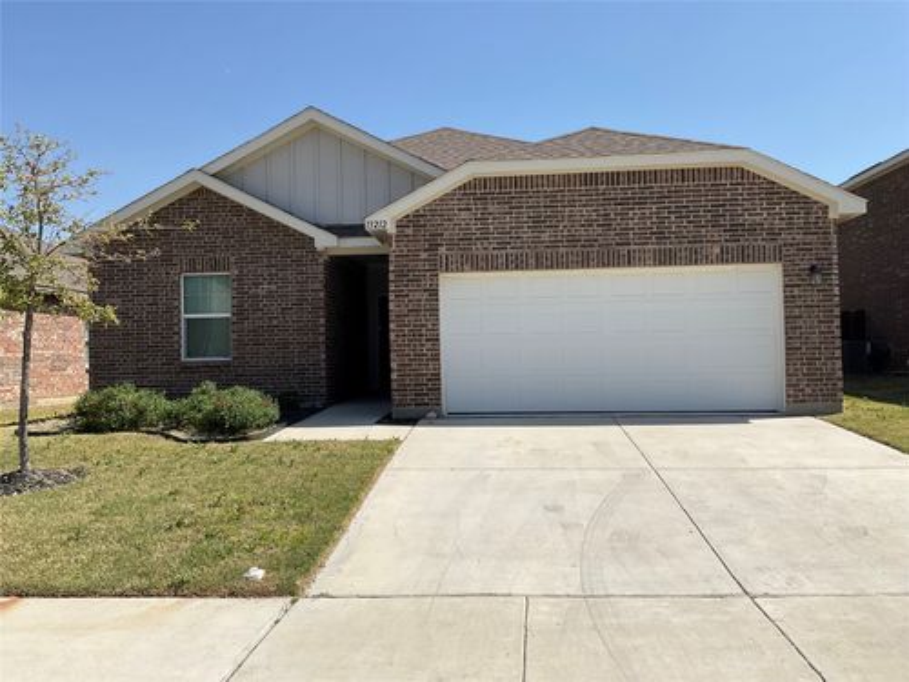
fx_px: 762
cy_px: 341
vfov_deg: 48.2
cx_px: 454
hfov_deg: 61.7
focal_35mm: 29
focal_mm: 3
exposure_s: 1/3534
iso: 16
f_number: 1.8
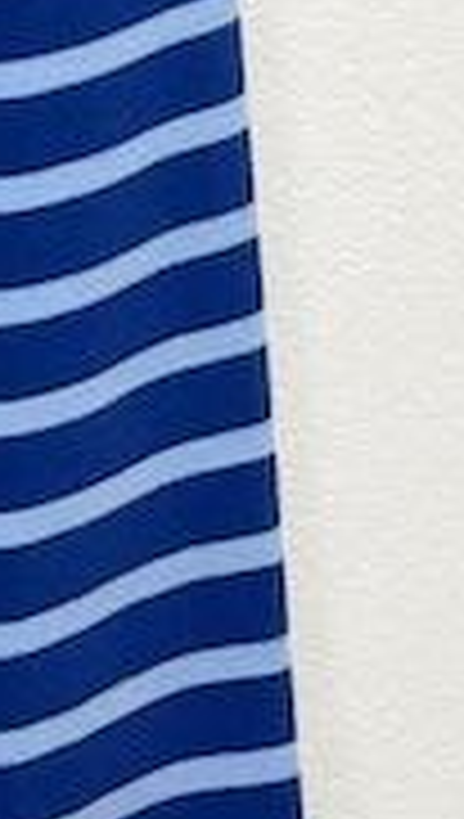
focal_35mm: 152
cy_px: -655
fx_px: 3309
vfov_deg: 12.8
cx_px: -1113
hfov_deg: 6.9
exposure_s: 1/100
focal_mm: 5.96
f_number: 1.6
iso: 50
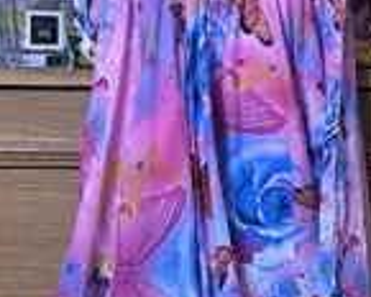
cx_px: 238
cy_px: 182
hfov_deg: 15.5
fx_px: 1362
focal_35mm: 124
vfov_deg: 12.4
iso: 2000
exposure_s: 1/25
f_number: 1.65
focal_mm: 6.14
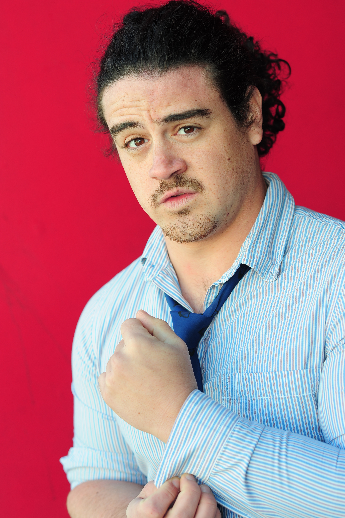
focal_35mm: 85
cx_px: 172
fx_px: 1223
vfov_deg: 23.9
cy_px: 259
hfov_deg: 16.1
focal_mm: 85
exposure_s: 1/250
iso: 400
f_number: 4.5
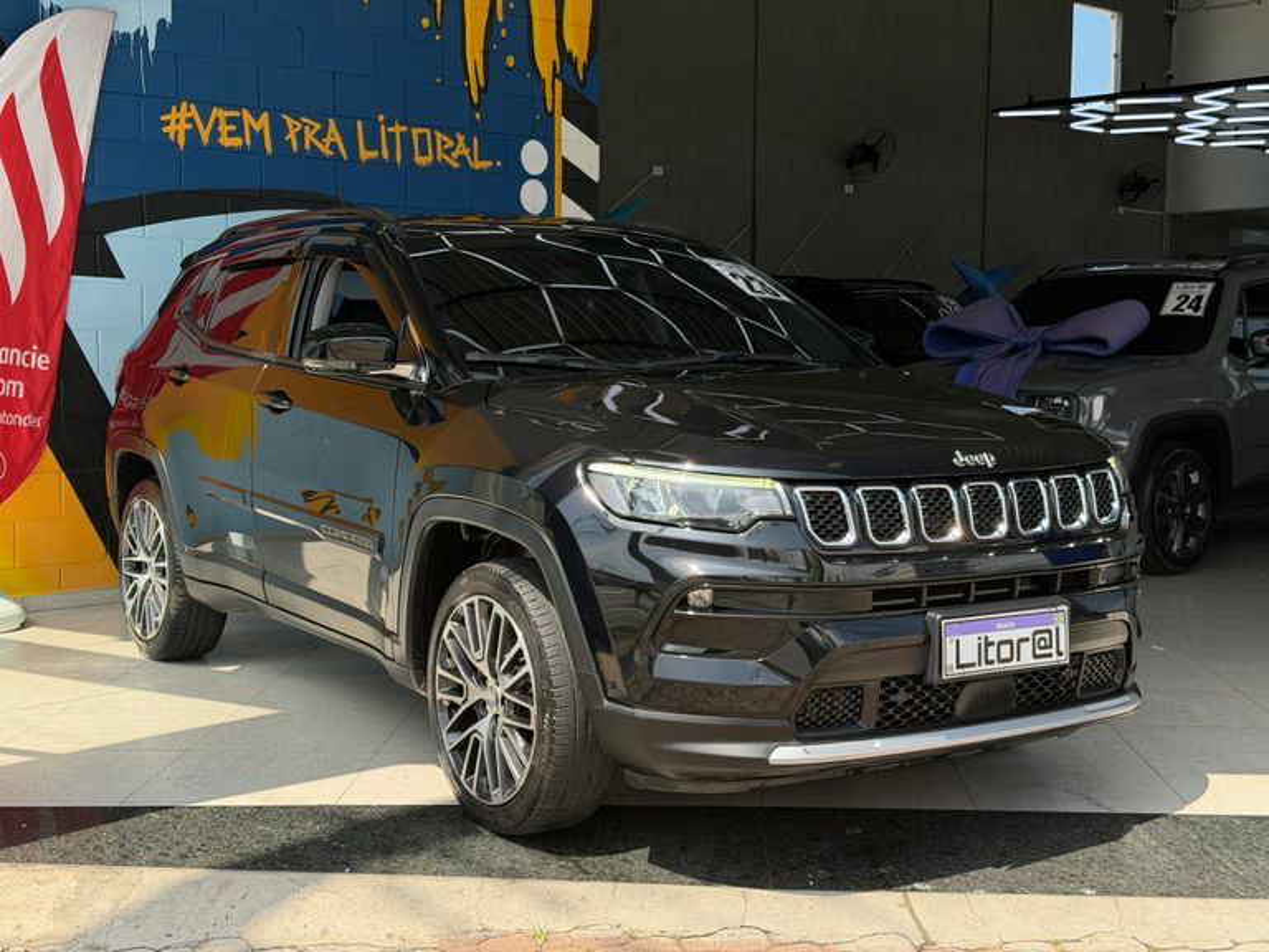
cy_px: 476
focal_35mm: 48
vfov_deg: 30.3
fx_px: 1760
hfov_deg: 39.7
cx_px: 634
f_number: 1.78
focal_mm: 6.76
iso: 100
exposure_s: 1/2033
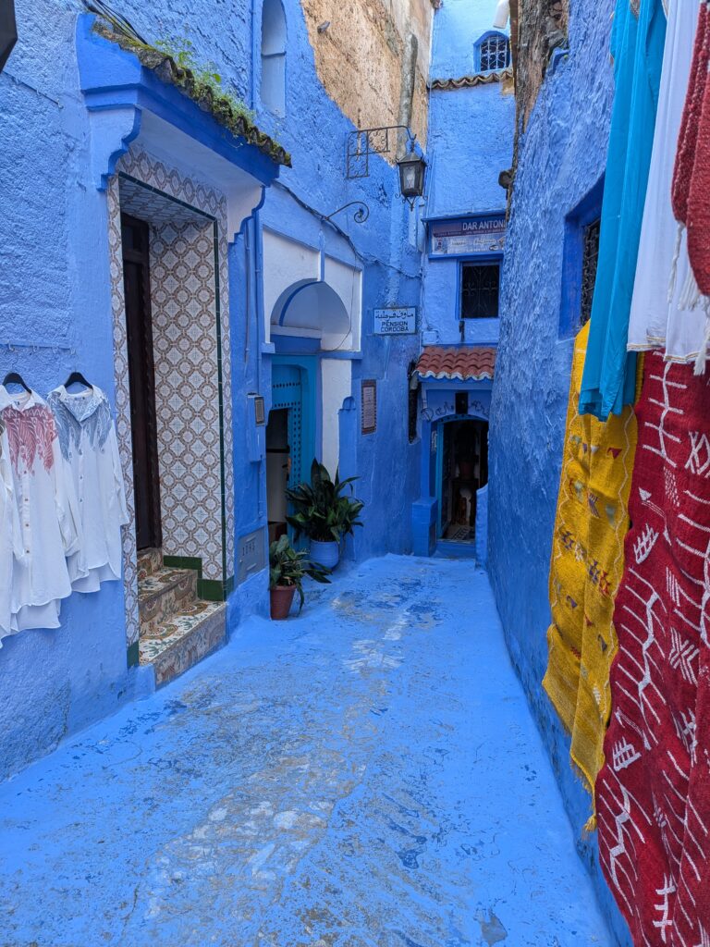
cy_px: 474
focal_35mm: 24
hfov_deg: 56.8
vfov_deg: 71.6
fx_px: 656
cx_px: 355
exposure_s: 1/154
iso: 28
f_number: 1.7
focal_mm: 4.53
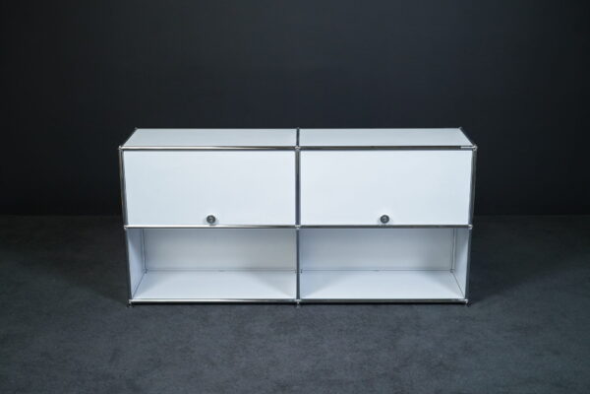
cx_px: 295
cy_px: 197
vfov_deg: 27.5
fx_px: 803
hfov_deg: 40.3
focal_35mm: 49
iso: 5000
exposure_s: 1/125
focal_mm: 49
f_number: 7.1
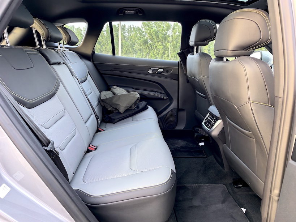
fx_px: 205
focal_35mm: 24
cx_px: 148
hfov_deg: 71.6
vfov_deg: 56.8
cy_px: 111
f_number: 2
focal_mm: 8.5
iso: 80
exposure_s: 1/100
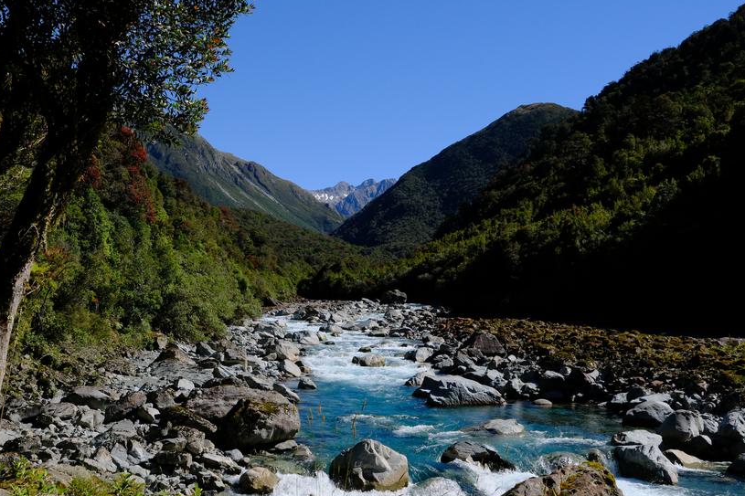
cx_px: 326
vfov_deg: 30.4
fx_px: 910
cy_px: 289
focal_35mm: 44
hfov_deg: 44.4
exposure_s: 1/1600
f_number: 8
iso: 640
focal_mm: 23
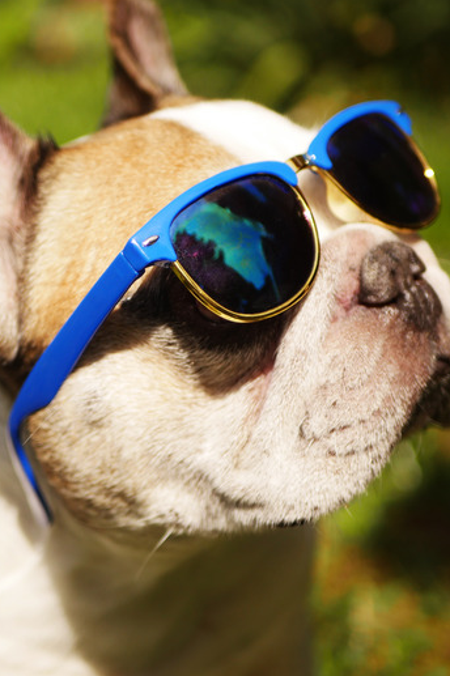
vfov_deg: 26.3
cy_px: 337
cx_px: 135
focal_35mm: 77
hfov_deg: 17.6
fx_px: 1446
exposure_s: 1/5000
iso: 200
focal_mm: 25
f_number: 1.7
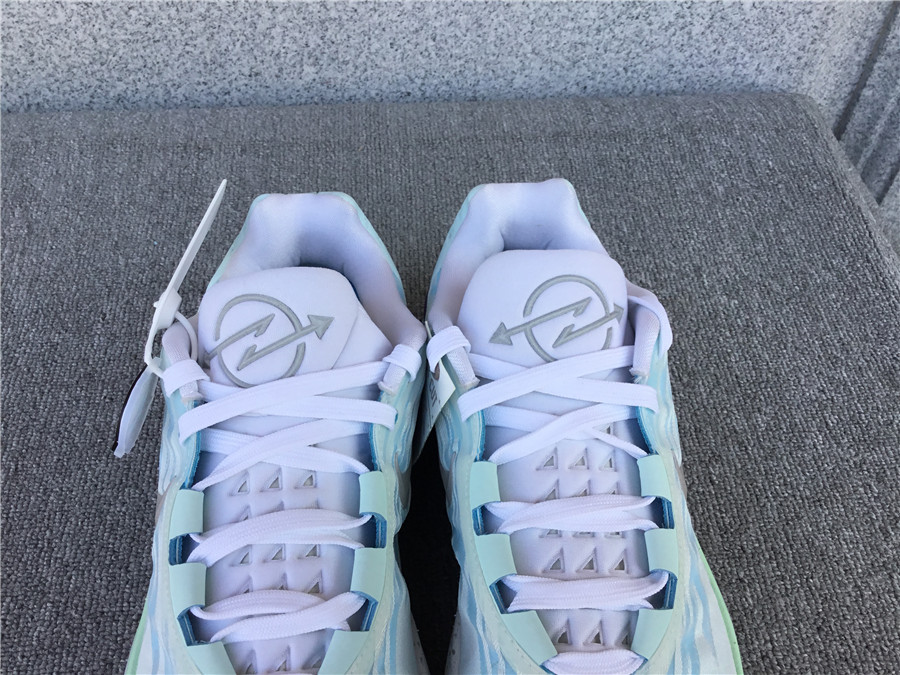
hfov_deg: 58.4
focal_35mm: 31
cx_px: 450
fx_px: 806
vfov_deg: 45.4
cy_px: 338
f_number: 2.4
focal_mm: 3.3
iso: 25
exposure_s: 1/255
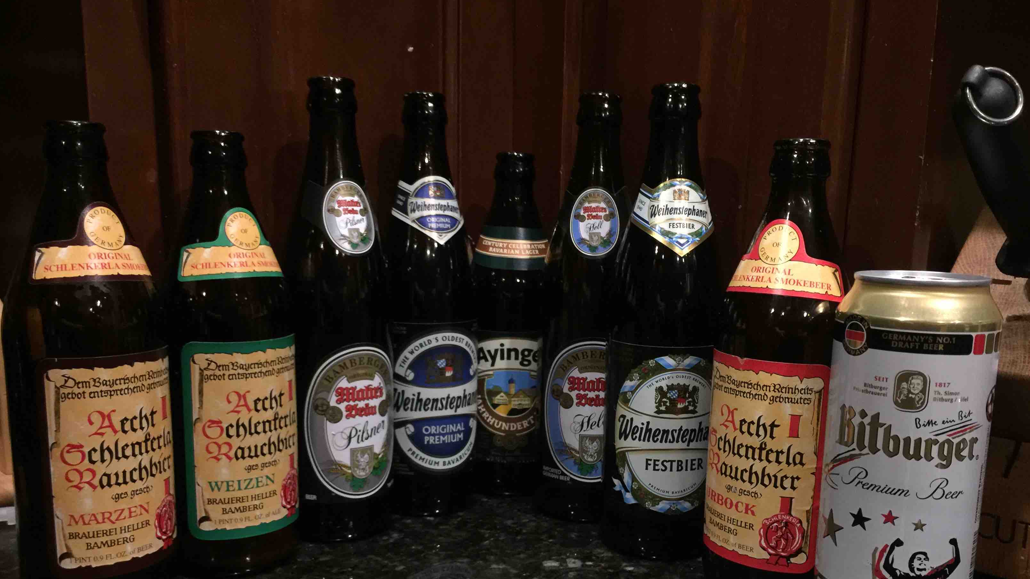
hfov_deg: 61.0
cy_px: 373
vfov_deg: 36.4
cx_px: 512
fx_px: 874
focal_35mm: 32
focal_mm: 4.15
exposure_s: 1/8
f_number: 2.2
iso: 125
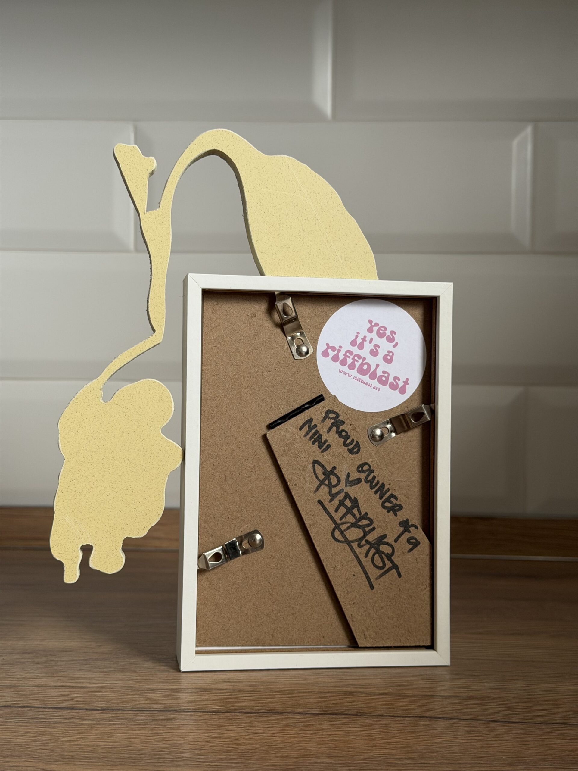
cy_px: 386
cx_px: 289
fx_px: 1069
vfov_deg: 39.7
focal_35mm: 48
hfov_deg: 30.3
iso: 50
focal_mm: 6.76
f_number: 1.78
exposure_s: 1/121
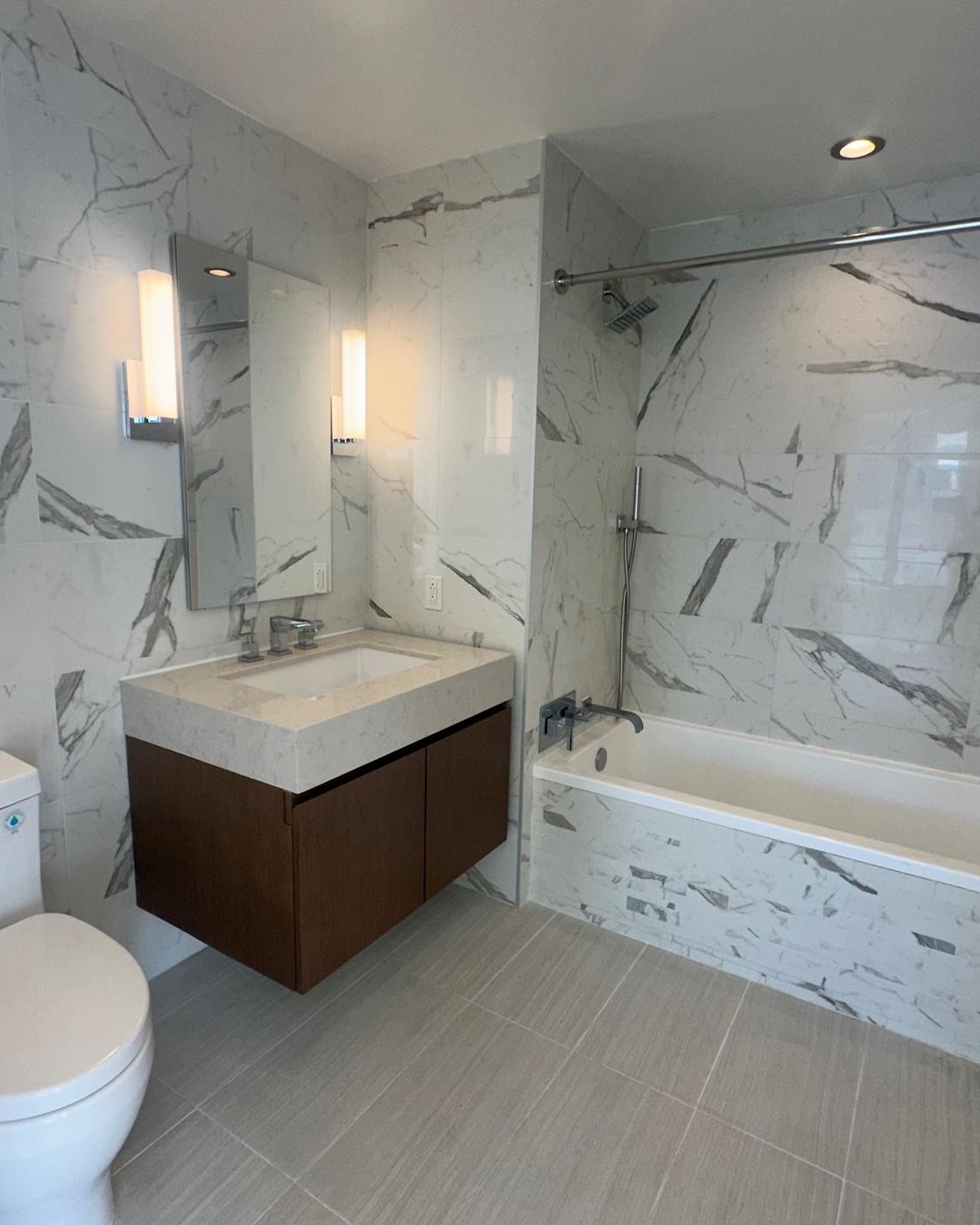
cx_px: 509
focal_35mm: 20
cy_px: 622
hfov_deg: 68.1
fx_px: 725
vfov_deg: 80.4
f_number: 2.2
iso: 40
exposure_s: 1/153
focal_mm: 2.22
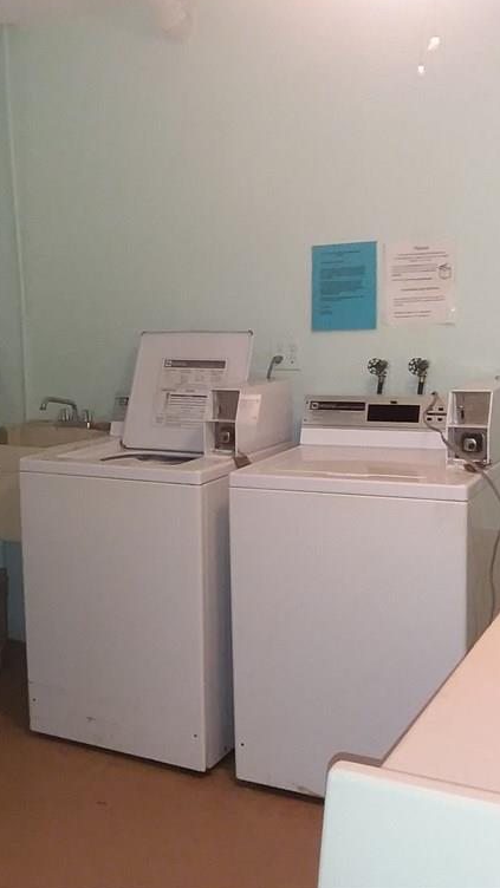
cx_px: 105
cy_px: 442
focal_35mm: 43
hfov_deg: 27.2
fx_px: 1014
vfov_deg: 47.4
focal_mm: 2.47
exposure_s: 1/30
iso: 160
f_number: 1.9
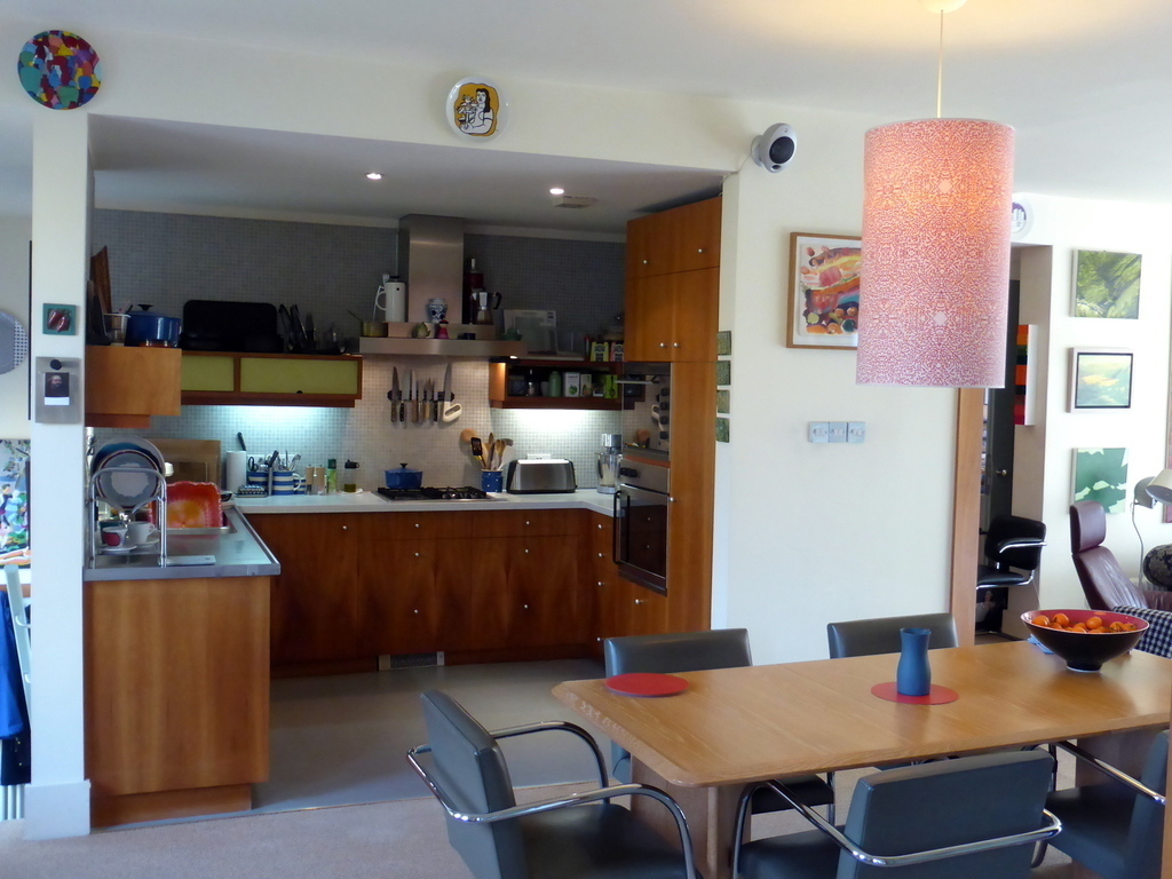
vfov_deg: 40.7
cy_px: 440
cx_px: 586
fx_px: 1185
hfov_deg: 52.6
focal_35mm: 35
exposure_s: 1/40
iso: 400
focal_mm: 6.1
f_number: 3.7
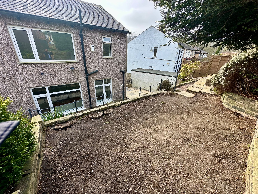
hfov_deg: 102.1
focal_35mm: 14
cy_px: 97
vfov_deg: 85.7
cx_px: 129
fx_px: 104
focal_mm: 2.22
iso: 40
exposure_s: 1/407
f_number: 2.2
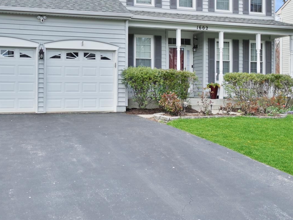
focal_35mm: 39
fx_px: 330
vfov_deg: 36.5
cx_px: 104
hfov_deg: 47.3
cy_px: 76
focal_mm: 14
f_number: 4
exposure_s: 1/100
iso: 100
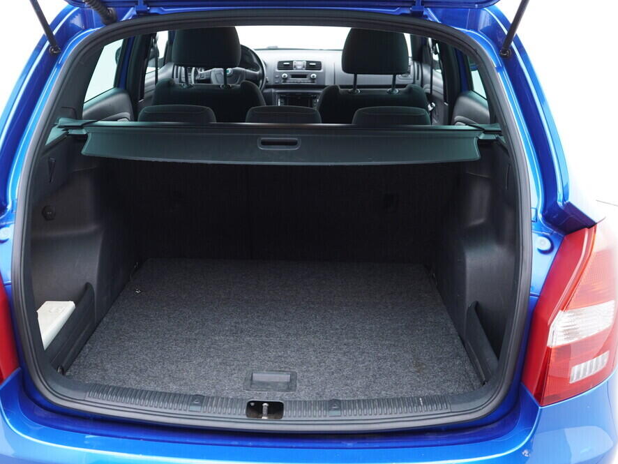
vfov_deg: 36.0
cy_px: 233
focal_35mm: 40
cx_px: 268
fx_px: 714
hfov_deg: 46.7
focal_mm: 24
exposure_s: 1/40
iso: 320
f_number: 2.8
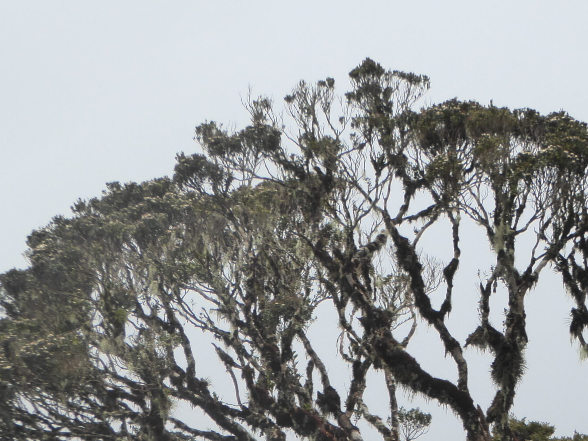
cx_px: 293
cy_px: 396
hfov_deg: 7.4
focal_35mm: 266
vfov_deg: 5.6
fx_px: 4518
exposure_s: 1/250
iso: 160
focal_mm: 22.3
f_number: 5.2
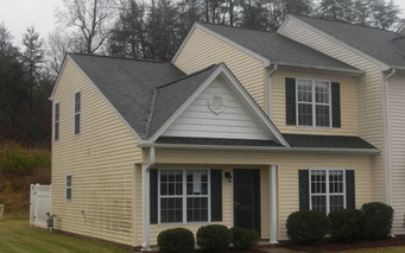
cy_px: 134
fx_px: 618
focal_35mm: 56
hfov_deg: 36.3
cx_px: 202
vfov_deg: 23.1
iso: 50
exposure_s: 1/60
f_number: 3.4
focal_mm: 9.1
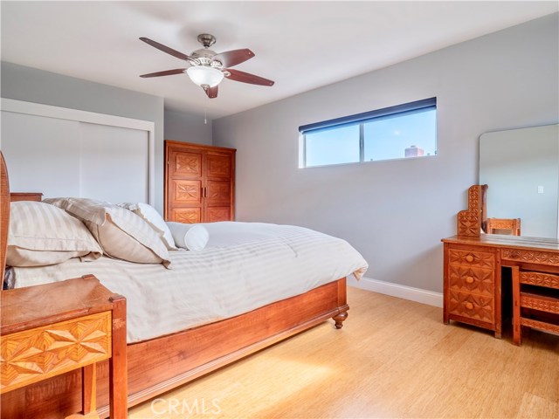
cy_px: 210
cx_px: 280
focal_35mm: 18
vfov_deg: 71.6
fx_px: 291
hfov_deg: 87.8
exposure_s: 1/320
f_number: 8
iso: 200
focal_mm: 9
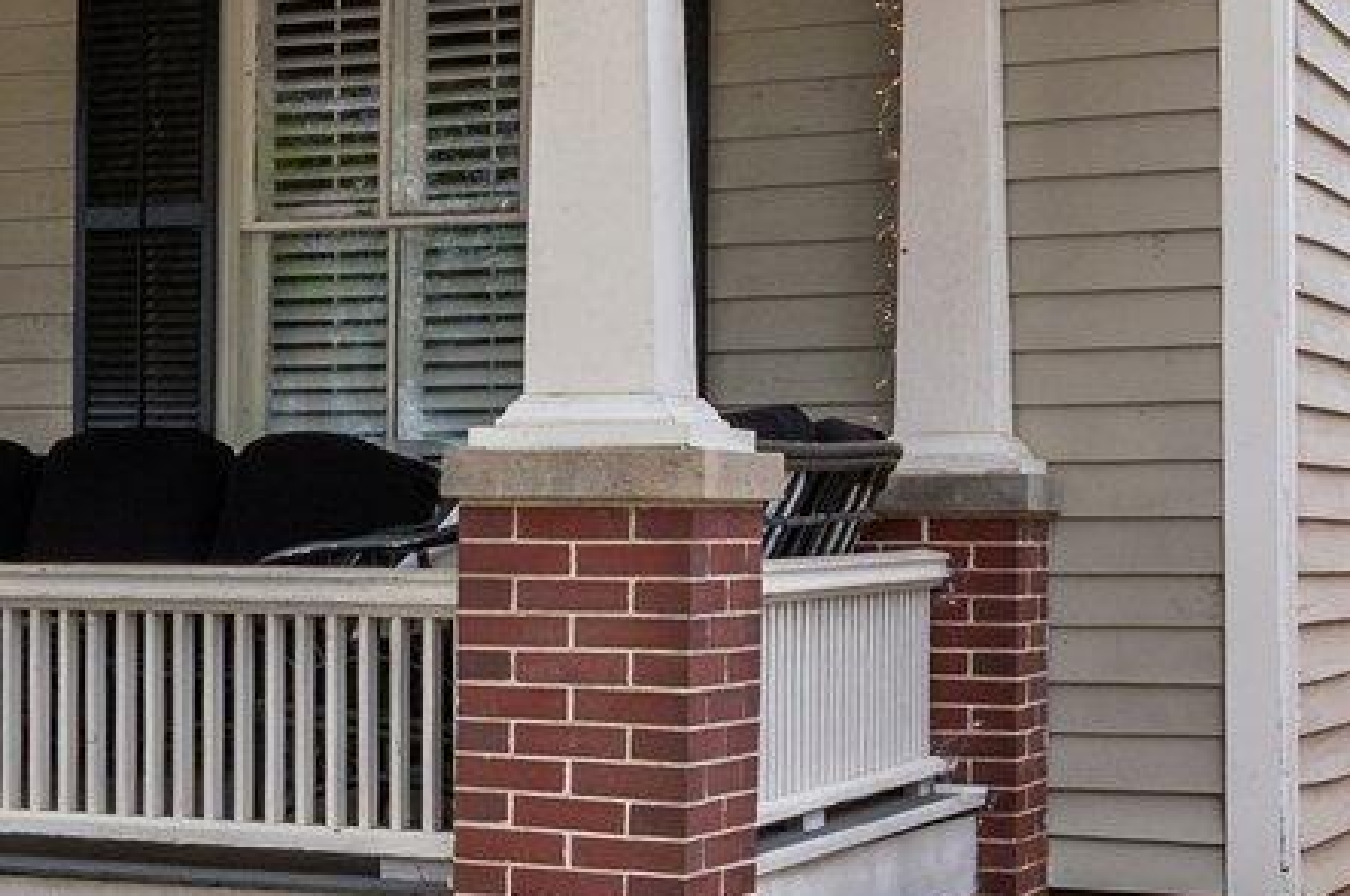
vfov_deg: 16.0
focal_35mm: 83
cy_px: -82
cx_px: -198
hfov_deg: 22.8
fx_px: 3109
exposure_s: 1/400
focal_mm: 18
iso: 250
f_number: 8
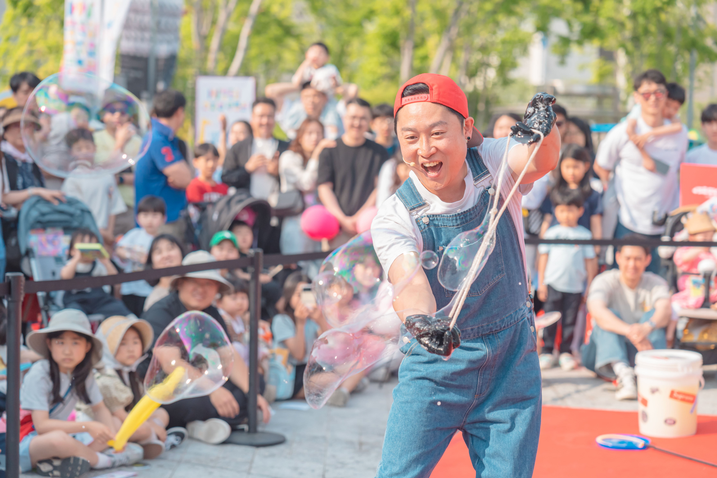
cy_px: 239
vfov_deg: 19.5
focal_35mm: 70
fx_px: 1394
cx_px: 358
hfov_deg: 28.8
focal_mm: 70
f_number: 2.8
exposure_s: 1/8000
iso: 800
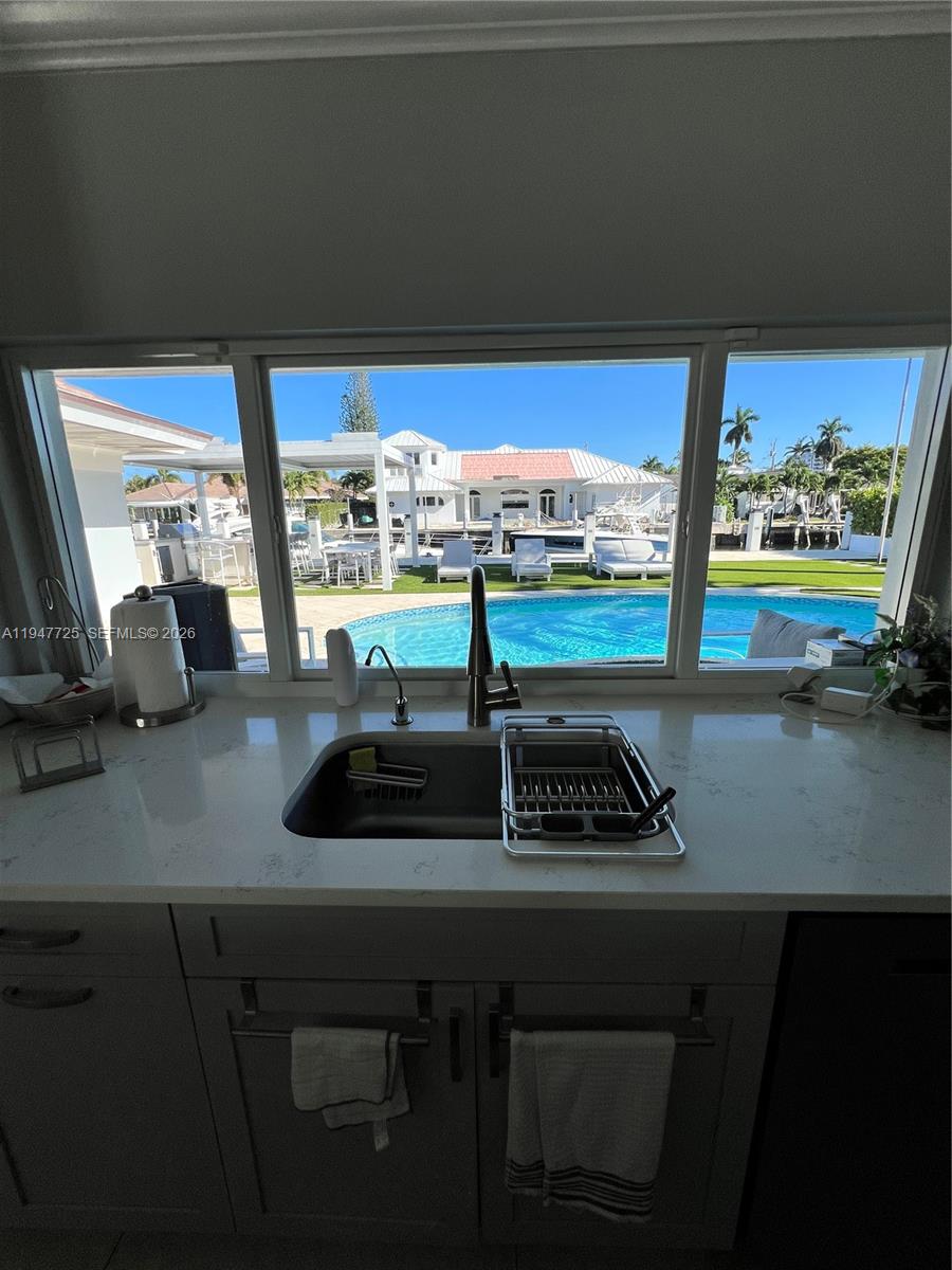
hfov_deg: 89.9
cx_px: 476
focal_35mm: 13
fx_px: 477
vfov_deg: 106.2
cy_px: 635
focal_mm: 1.57
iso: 32
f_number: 1.8
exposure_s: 1/752
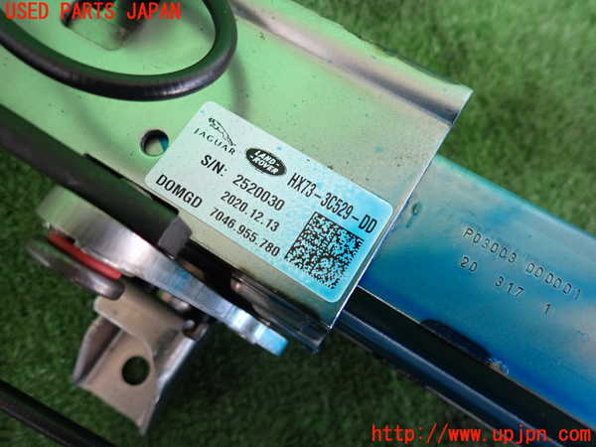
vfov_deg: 54.9
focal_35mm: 25
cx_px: 298
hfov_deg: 69.4
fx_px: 430
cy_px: 224
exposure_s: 1/30
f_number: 2
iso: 250
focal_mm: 4.5
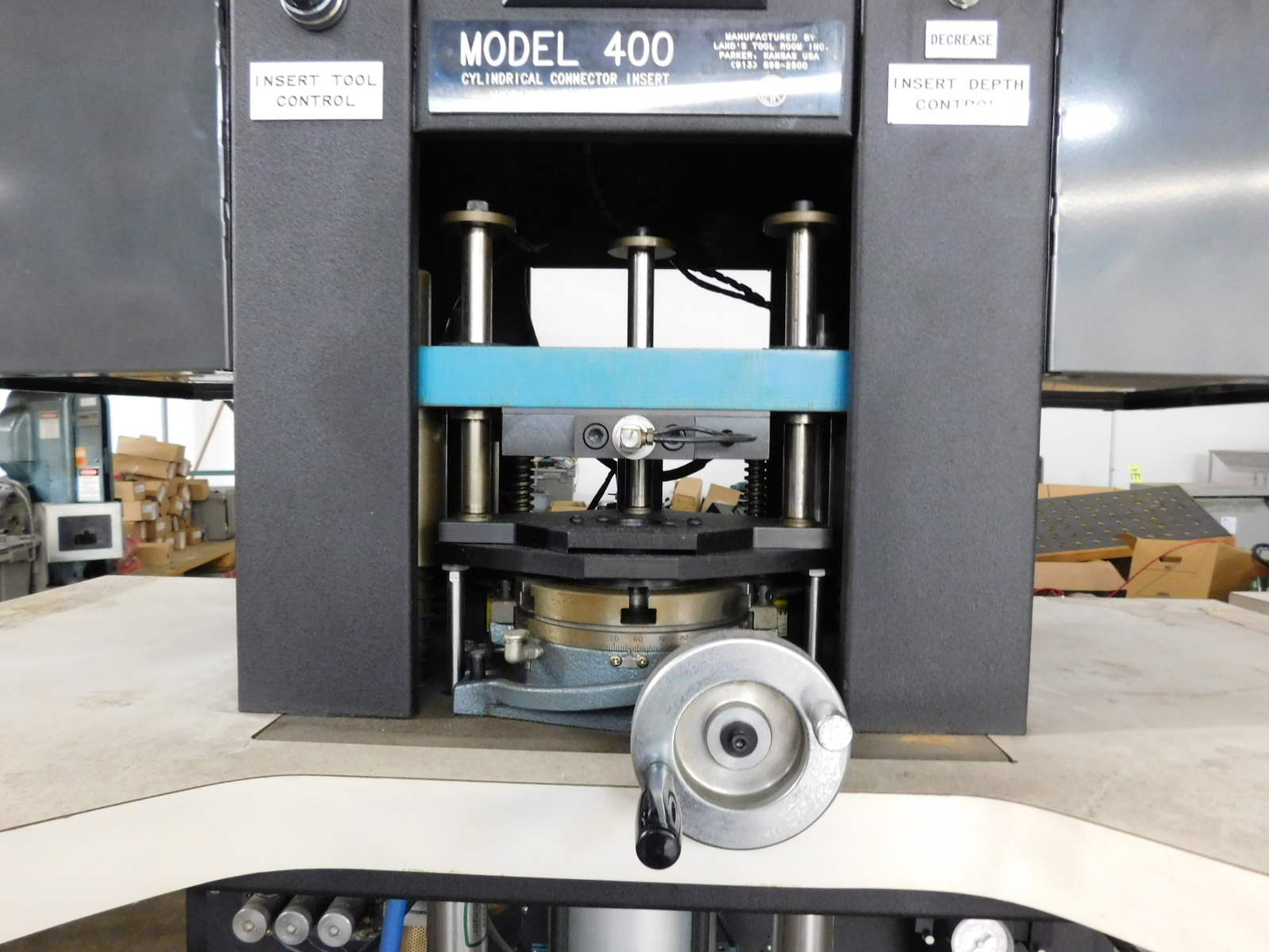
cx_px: 634
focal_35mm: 23
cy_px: 476
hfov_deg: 73.9
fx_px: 843
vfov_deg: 58.9
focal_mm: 4
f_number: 3
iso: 560
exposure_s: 1/8
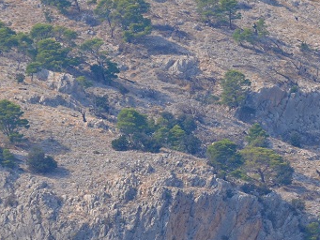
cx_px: 214
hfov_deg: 2.0
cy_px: 245
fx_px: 8961
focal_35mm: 969
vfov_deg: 1.5
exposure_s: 1/2000
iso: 400
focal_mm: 230
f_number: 5.6
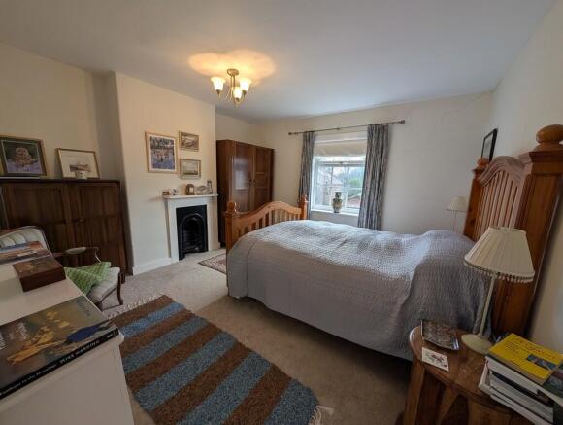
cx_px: 282
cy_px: 212
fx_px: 195
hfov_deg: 110.4
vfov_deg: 94.7
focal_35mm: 12
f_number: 1.7
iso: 74
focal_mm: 2.02
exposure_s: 1/100
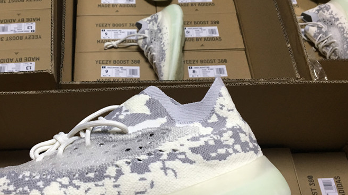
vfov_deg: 24.9
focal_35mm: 48
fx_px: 443
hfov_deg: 42.6
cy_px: 78
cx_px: 135
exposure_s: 1/33
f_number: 2.2
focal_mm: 4.15
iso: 125
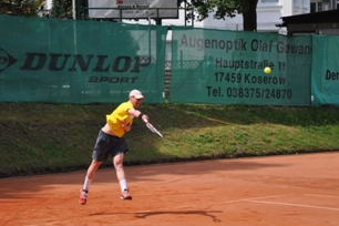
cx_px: 186
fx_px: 1281
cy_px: 90
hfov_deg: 15.1
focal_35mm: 136
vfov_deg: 10.1
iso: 400
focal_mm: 62
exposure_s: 1/1600
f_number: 5.6
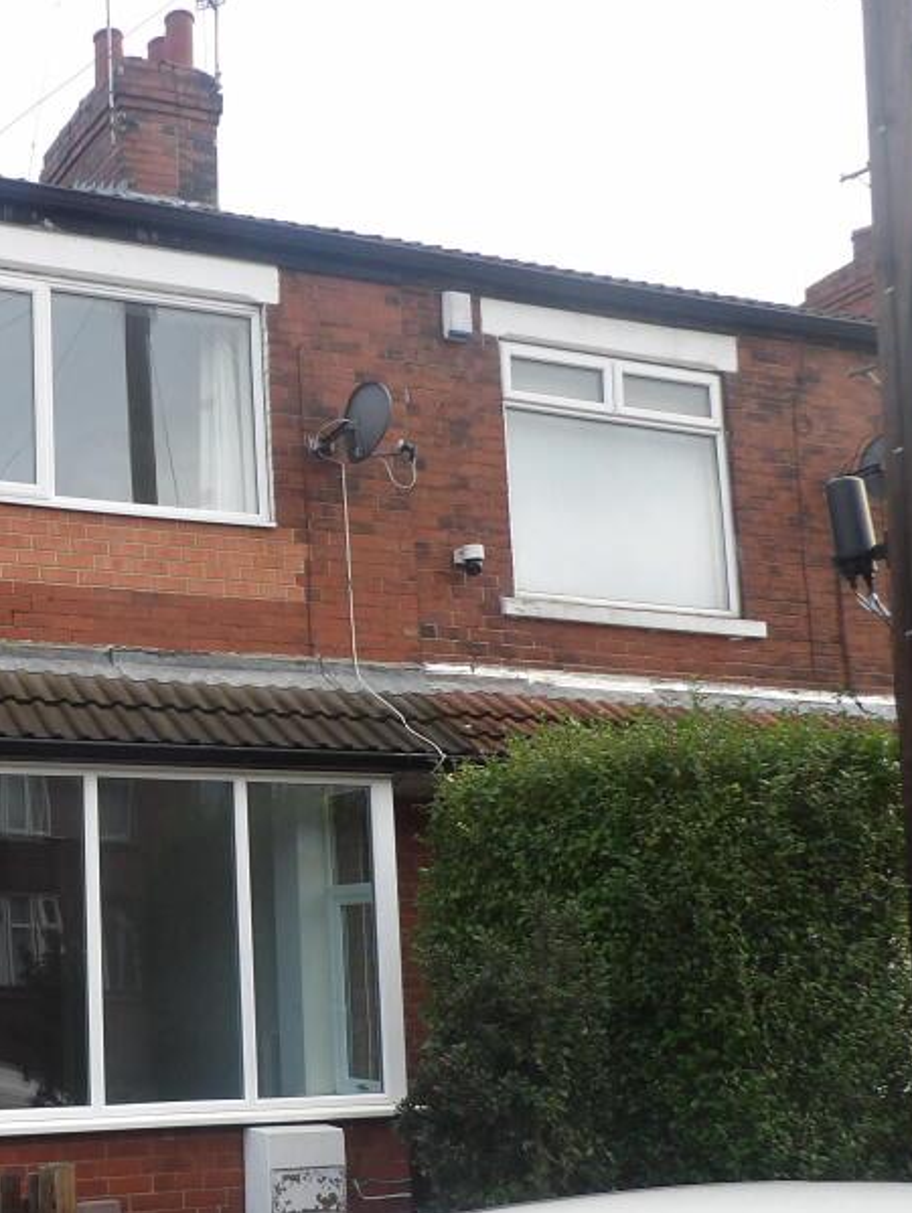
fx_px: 1439
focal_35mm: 41
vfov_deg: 45.3
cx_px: -36
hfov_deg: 31.9
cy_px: 772
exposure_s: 1/97
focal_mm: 4.3
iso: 100
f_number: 3.2
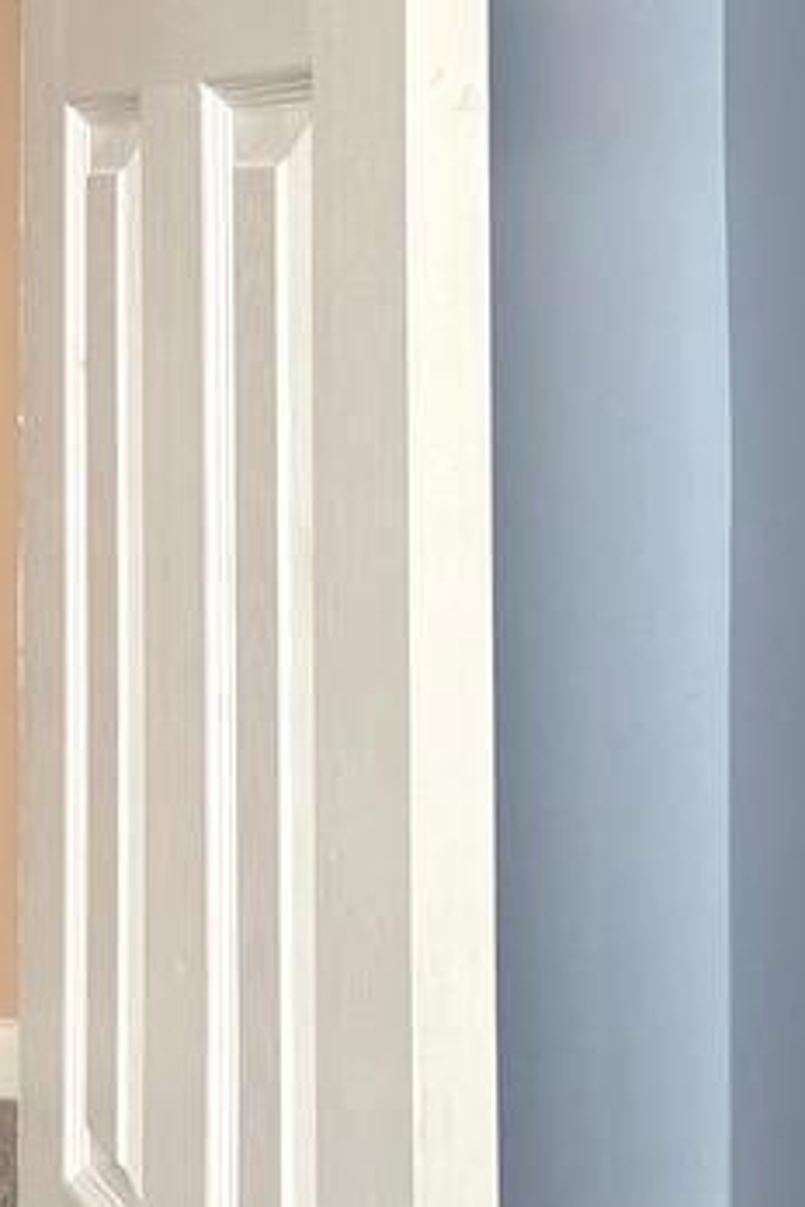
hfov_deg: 15.3
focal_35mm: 84
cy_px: 14
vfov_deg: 23.2
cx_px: -330
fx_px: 2817
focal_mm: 5.1
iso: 125
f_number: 1.6
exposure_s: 1/60
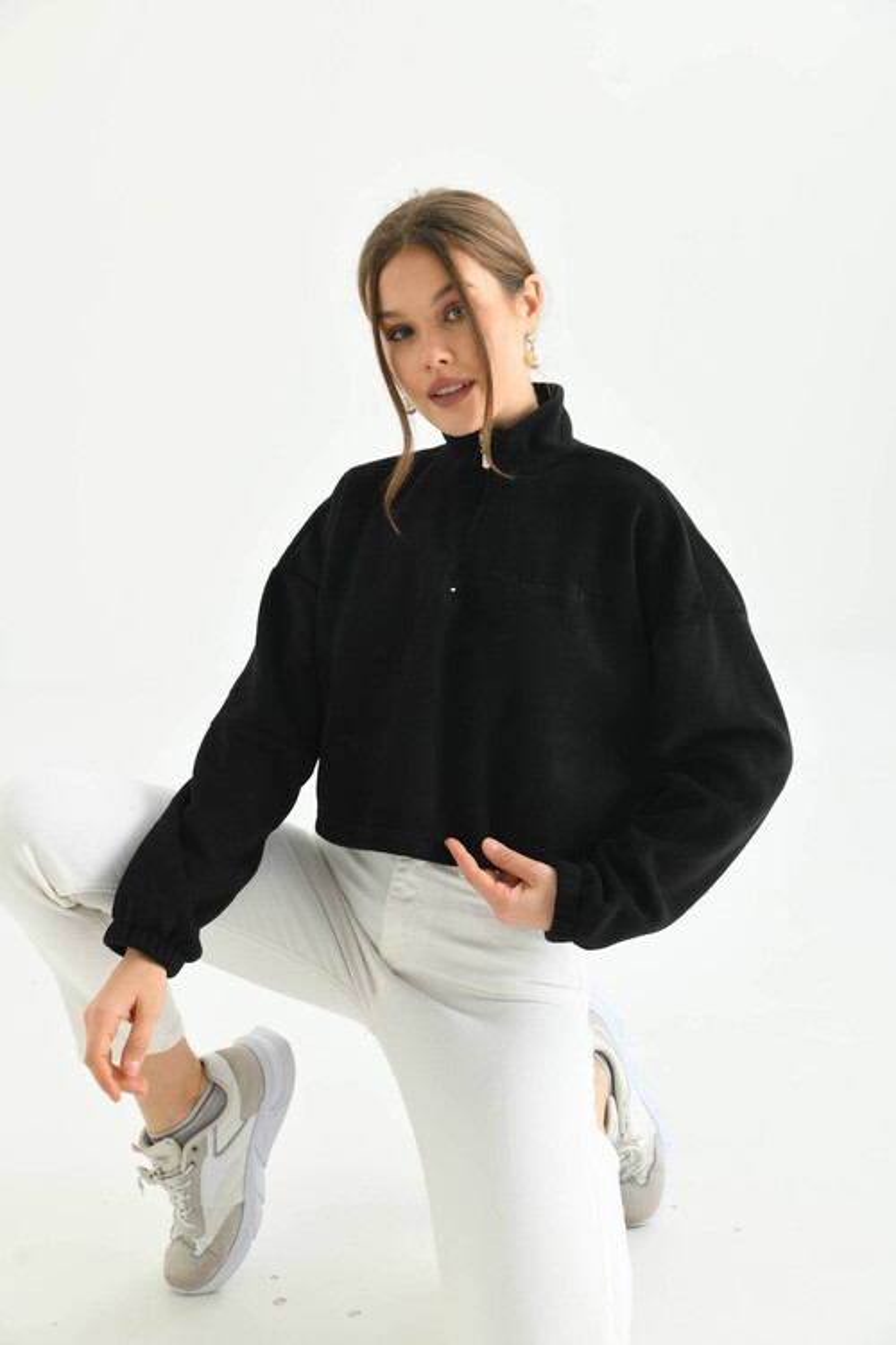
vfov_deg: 42.7
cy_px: 672
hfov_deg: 29.2
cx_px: 448
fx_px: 1717
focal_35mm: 46
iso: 160
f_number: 5.6
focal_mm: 46
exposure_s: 1/125
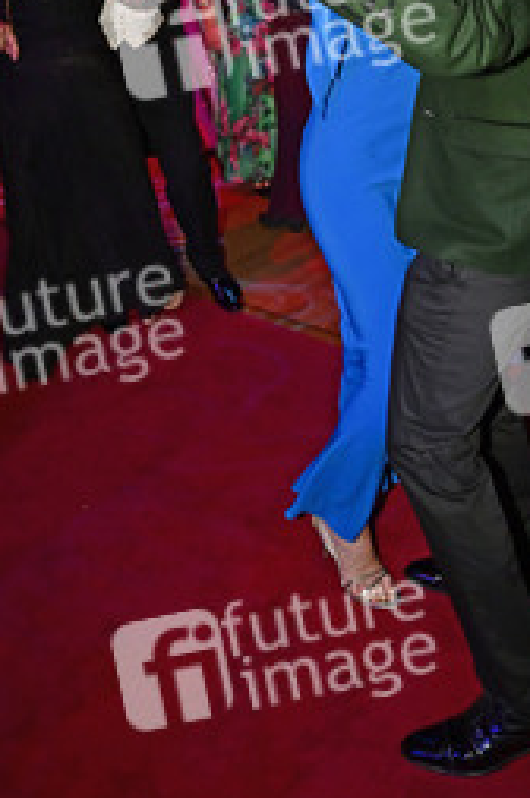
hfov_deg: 34.5
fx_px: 841
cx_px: 366
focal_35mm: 38
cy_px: 183
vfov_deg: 48.4
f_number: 5.6
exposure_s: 1/200
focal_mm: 24
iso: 2500
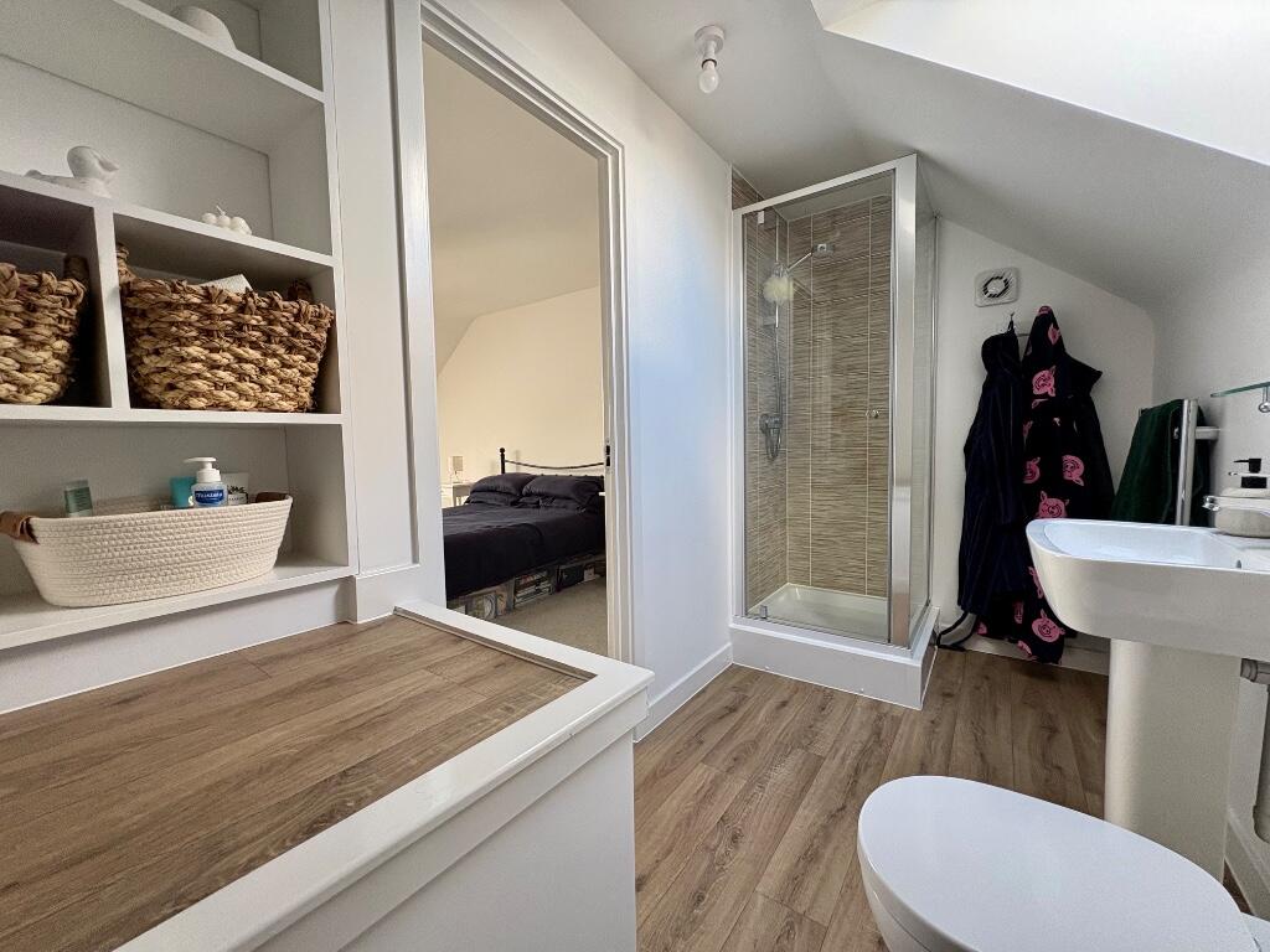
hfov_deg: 102.1
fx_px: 514
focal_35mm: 14
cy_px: 476
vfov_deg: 85.7
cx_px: 635
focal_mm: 2.22
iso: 250
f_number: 2.2
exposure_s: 1/94
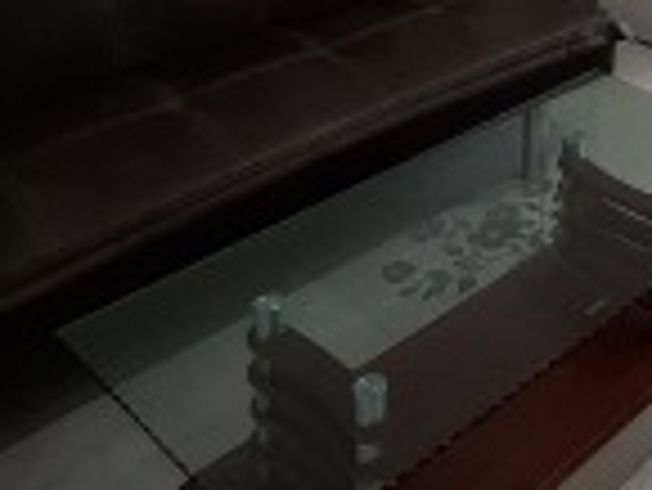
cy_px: -265
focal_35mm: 55
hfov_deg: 31.1
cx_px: 717
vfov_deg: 21.7
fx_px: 1037
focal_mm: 1.74
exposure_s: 1/50
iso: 80
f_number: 2.2
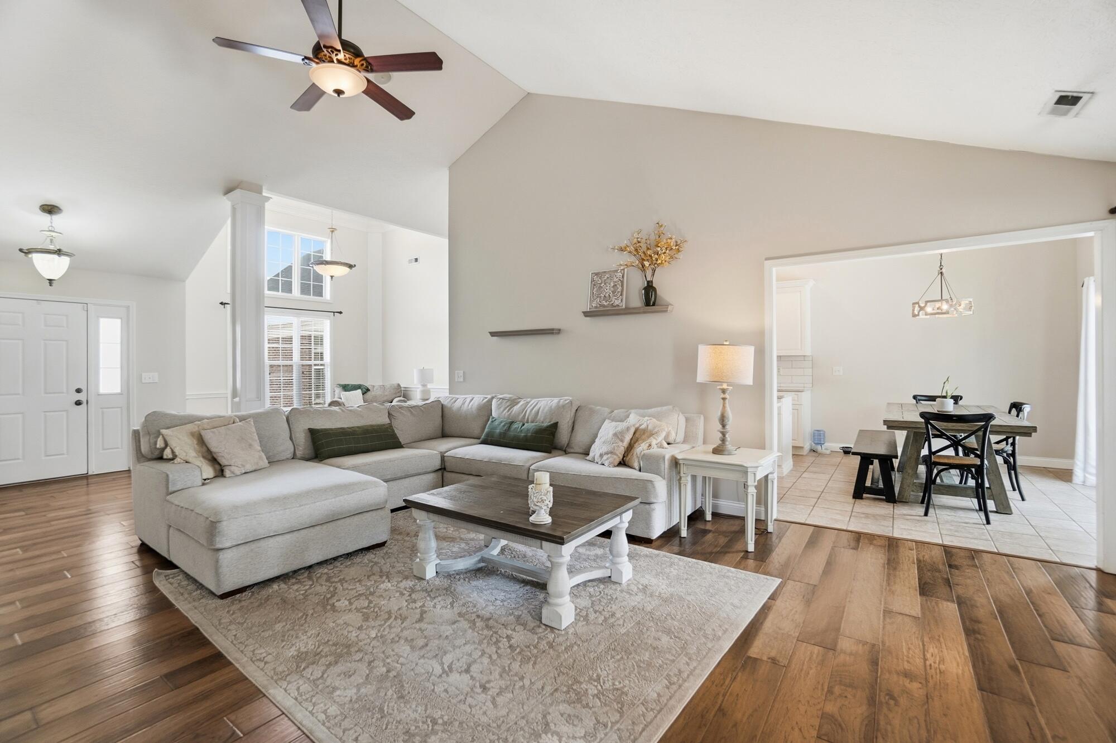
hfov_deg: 100.4
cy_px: 372
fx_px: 465
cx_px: 558
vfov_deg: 77.3
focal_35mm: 15
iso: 100
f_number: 4
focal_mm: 10
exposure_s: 1/500
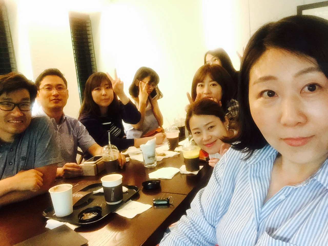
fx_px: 294
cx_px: 164
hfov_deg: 58.4
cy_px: 123
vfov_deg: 45.4
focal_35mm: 31
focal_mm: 2.65
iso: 320
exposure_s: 1/24
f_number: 2.2
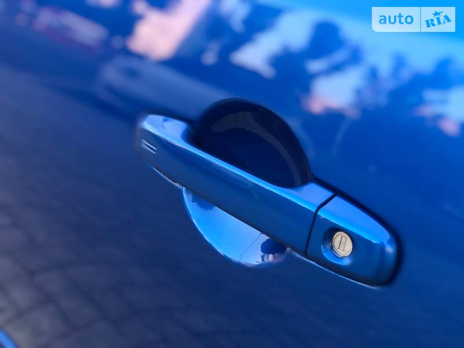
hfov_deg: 36.8
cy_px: 174
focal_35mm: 52
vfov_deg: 28.0
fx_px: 697
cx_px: 232
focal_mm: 6
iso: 80
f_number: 2.4
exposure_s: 1/50
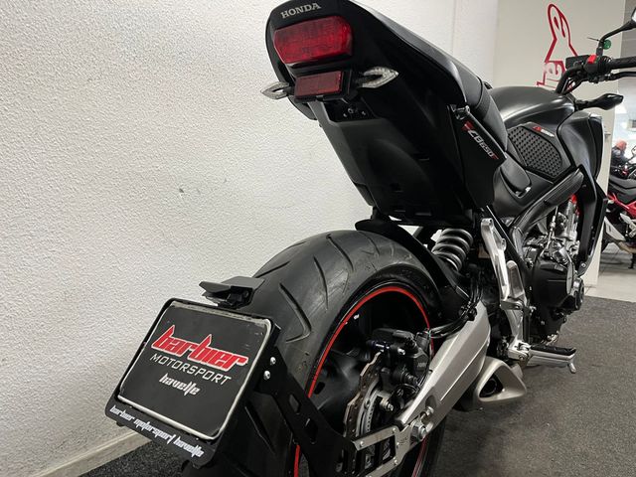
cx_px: 318
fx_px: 478
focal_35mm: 26
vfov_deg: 53.1
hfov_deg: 67.3
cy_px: 238
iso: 100
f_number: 1.6
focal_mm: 5.1
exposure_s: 1/50
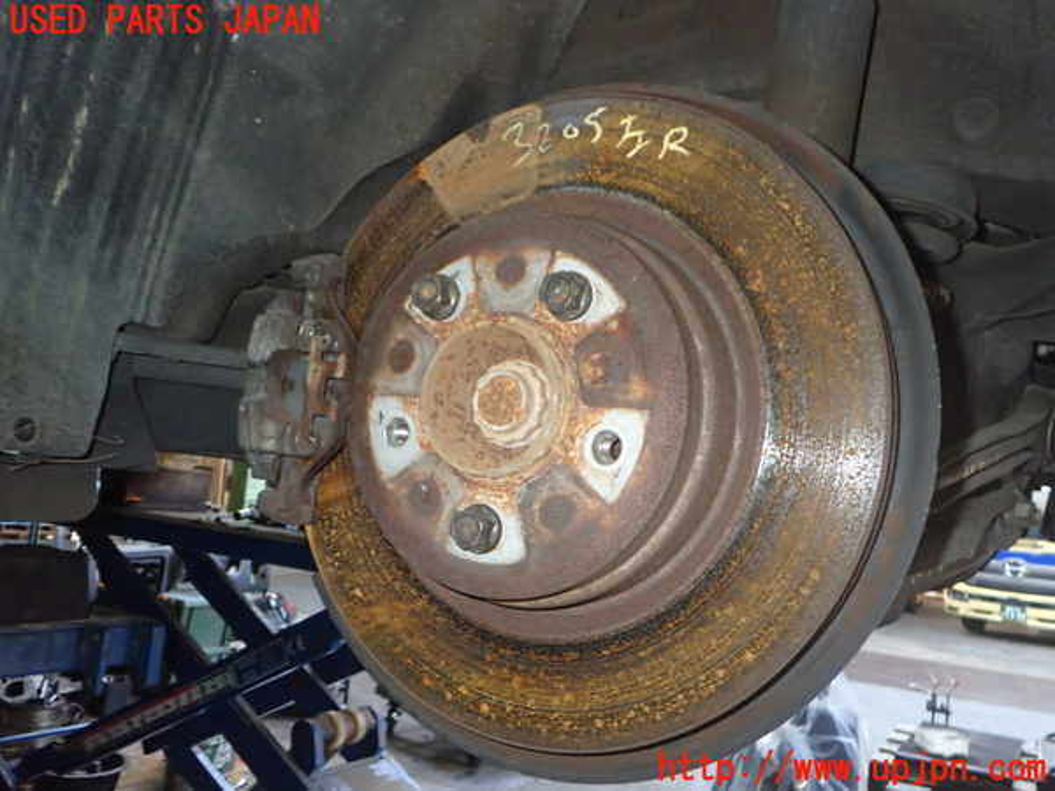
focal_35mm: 30
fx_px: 914
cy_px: 396
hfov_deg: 60.0
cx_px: 528
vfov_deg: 46.8
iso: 800
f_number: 6.3
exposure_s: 1/30
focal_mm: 5.4
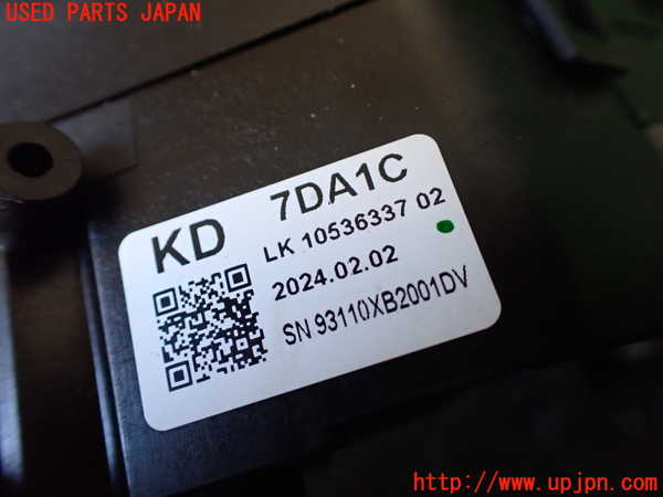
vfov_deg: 46.8
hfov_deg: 60.0
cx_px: 332
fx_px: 575
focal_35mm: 30
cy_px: 248
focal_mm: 5.4
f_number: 2.3
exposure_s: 1/125
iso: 500
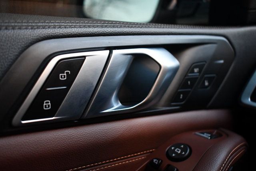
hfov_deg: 46.4
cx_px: 128
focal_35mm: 42
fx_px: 299
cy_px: 86
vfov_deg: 31.9
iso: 1800
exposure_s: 1/125
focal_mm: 28
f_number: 4.2
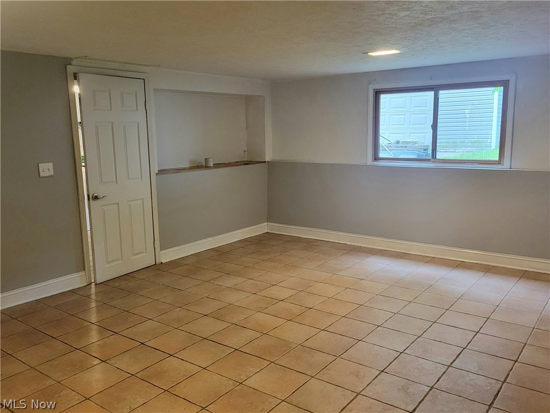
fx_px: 413
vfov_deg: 53.1
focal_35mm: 26
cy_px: 206
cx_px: 275
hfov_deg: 67.3
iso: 400
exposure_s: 1/40
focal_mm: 5.4
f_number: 1.8
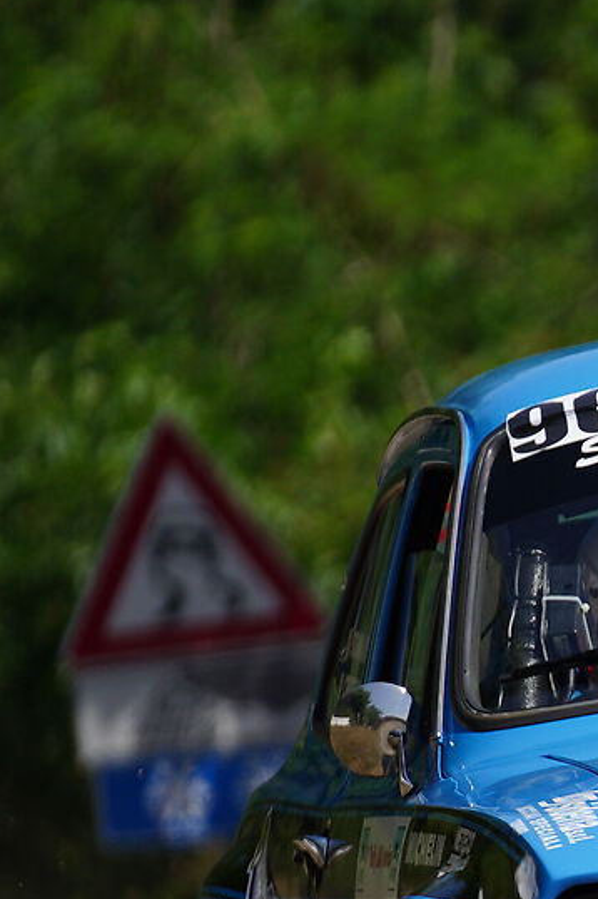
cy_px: 784
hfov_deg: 1.5
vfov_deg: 2.3
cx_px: 1831
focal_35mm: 893
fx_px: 22278
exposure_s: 1/2500
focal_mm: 200
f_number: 2.8
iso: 100
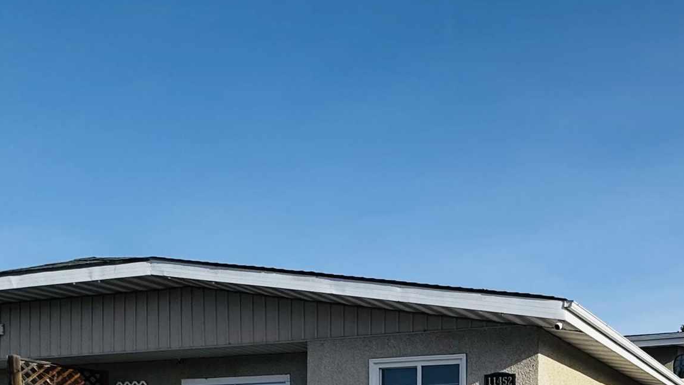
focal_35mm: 41
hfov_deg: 43.1
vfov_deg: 24.4
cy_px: 532
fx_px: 744
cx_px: 669
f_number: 2.2
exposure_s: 1/2770
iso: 50
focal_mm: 2.22
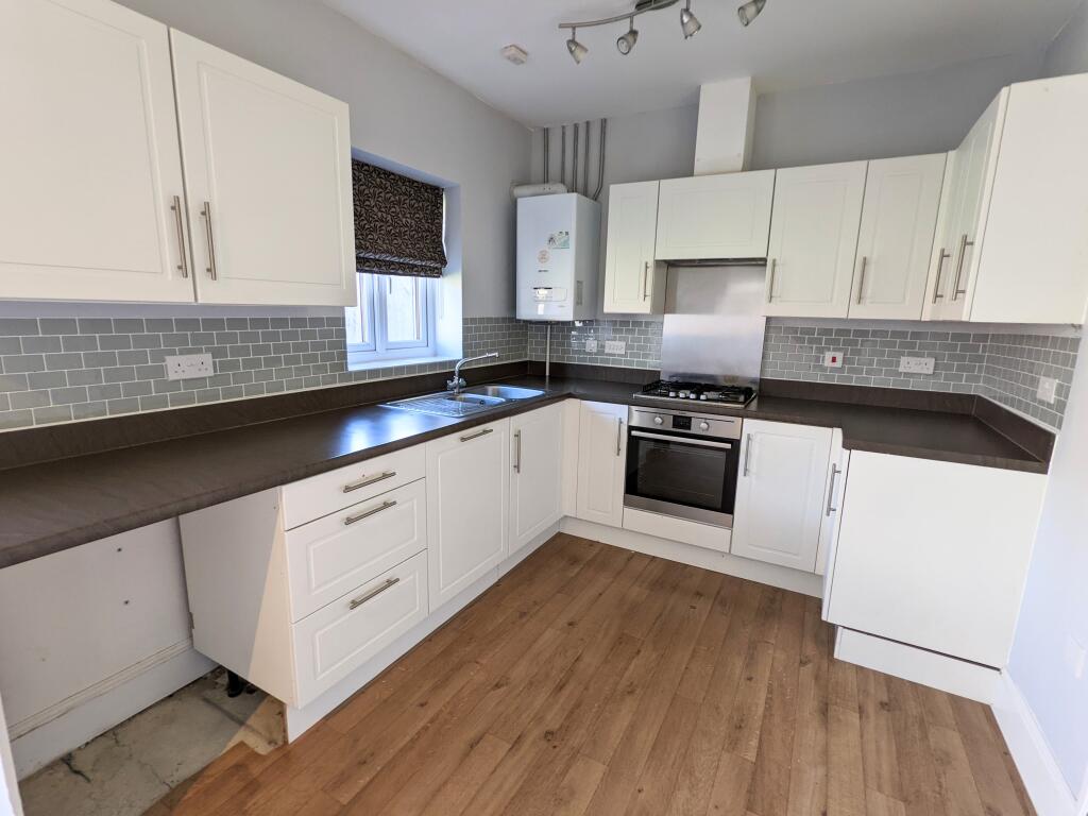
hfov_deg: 94.5
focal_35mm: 16
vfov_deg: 78.1
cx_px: 544
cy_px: 408
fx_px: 503
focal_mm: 2.22
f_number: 2.2
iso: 41
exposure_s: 1/23.8
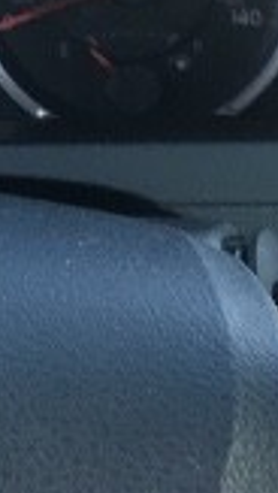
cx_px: -127
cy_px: 154
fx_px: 1621
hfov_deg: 9.5
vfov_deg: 17.2
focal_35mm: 124
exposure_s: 1/40
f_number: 2.2
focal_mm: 4.15
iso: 25
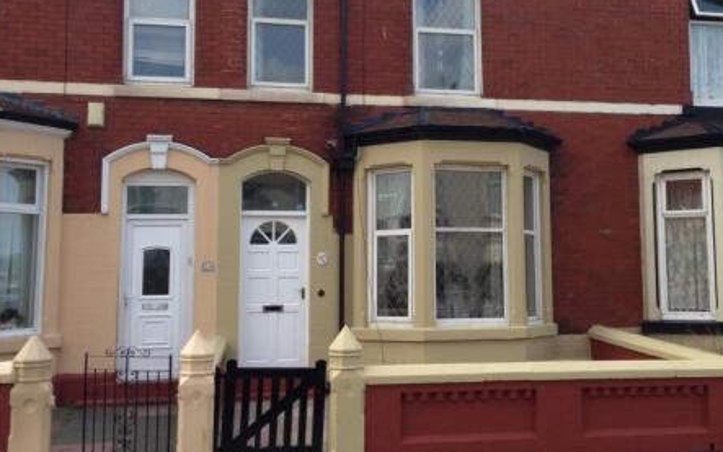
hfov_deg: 43.5
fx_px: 907
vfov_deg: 27.9
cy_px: 180
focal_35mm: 46
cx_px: 383
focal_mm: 4.13
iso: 50
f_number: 2.4
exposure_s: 1/459
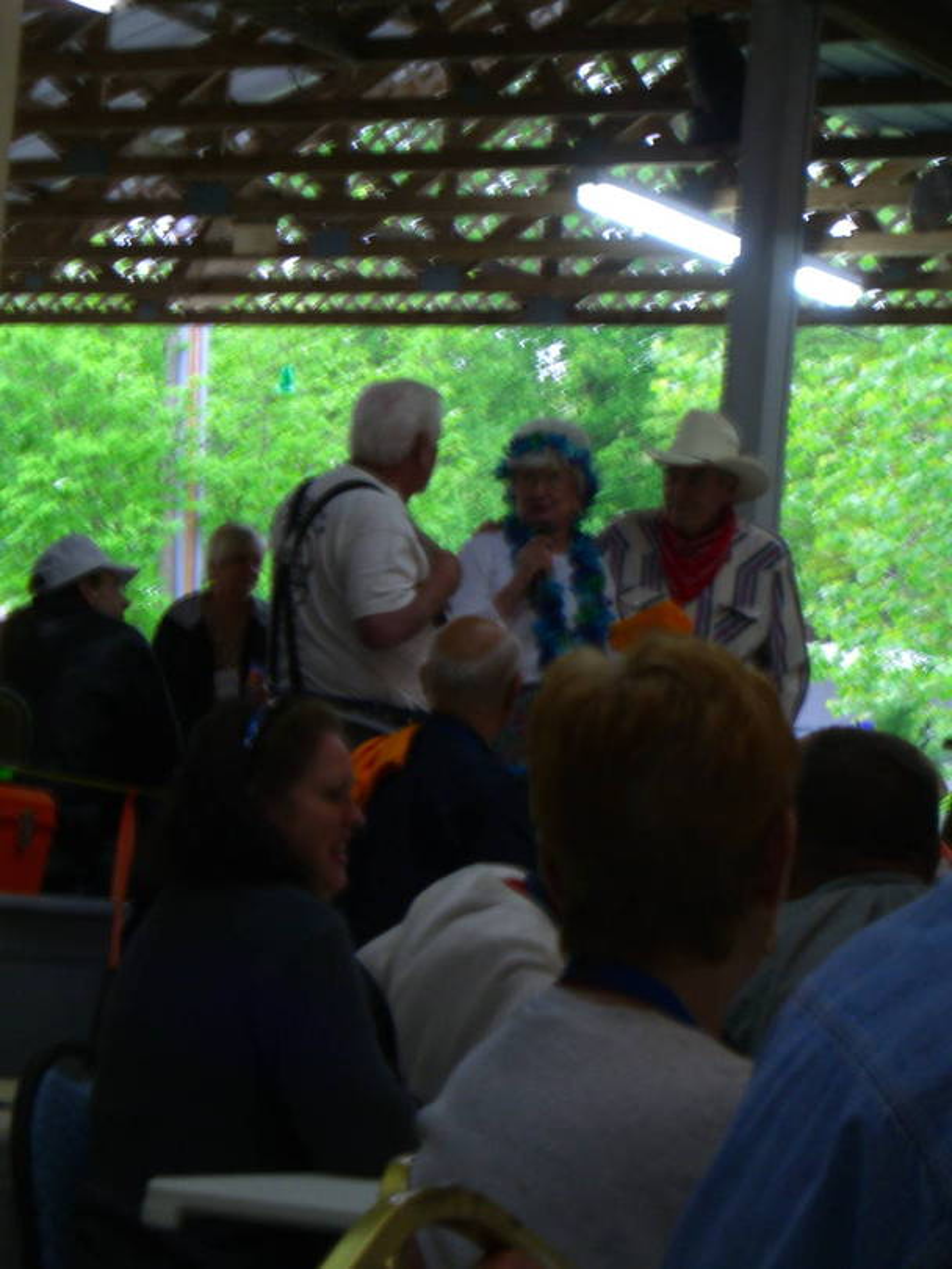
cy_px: 634
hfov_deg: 13.0
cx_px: 476
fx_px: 4178
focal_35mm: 114
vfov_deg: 17.3
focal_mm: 23.7
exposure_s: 1/8
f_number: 5.1
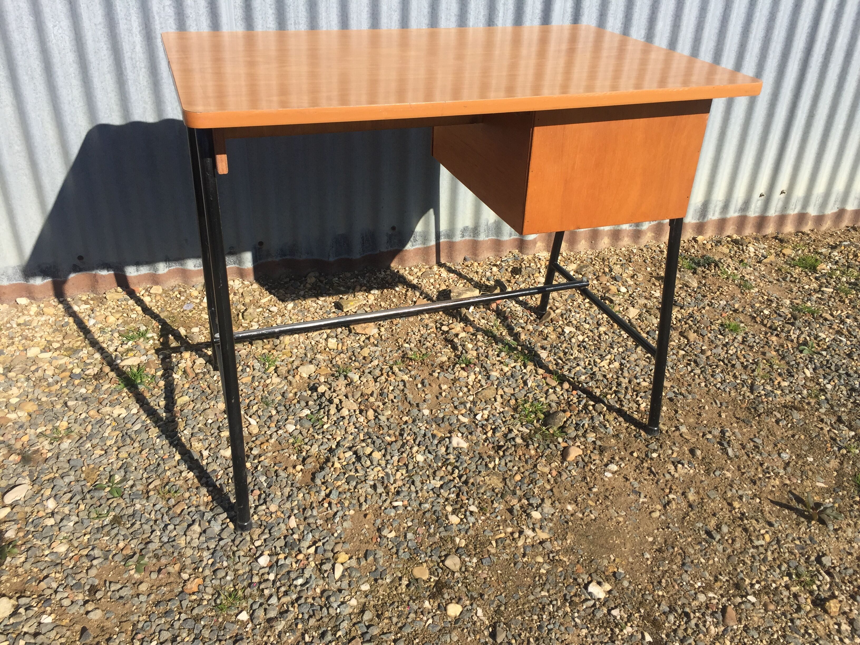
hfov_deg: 61.7
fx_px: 720
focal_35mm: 29
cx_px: 430
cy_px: 322
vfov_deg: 48.2
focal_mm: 4.15
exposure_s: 1/2083
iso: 32
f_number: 2.2
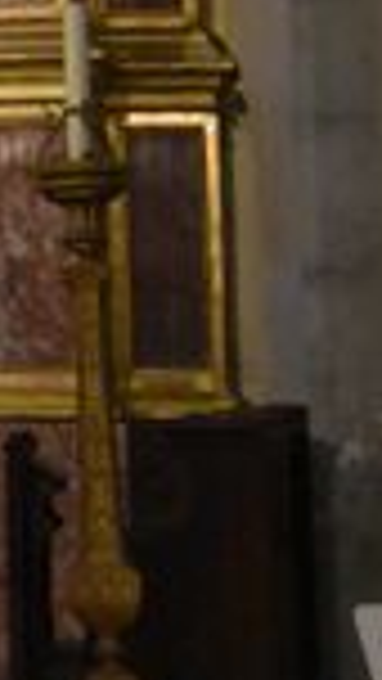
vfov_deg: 11.6
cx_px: -649
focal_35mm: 175
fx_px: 3150
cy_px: -450
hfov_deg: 6.5
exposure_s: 1/60
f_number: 3.8
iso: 7200
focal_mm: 24
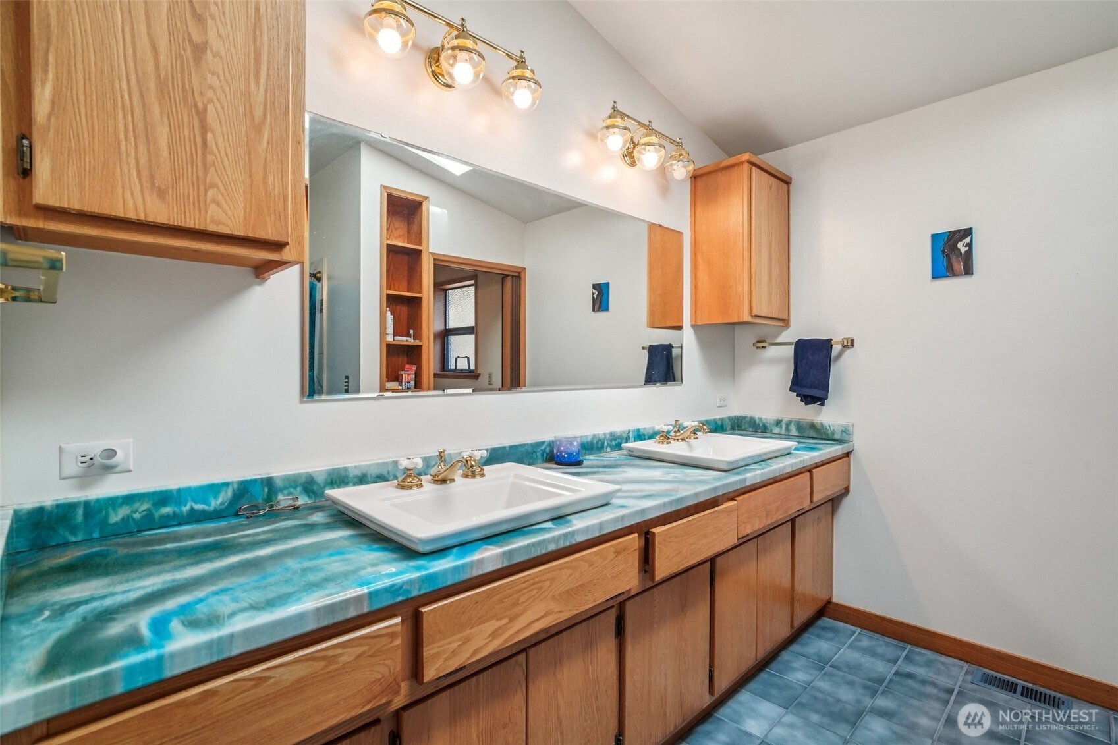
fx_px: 497
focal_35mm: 16
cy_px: 372
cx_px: 559
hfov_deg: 96.7
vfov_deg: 73.7
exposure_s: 1/100
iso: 1600
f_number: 8
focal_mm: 16
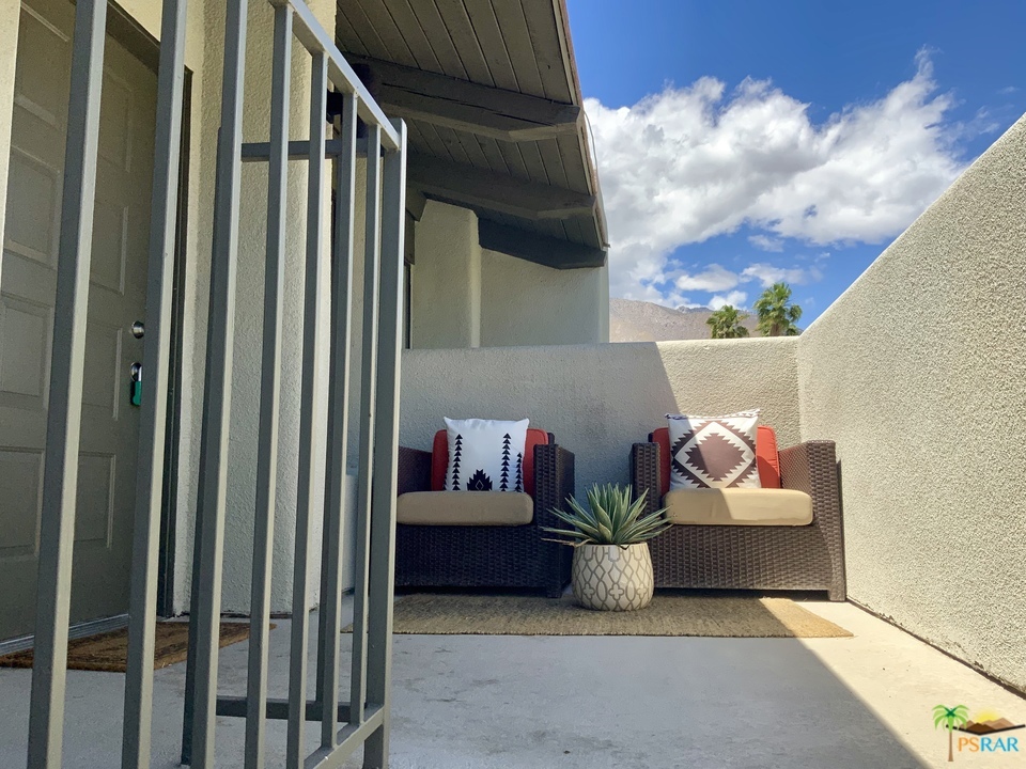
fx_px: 860
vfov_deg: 48.2
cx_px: 513
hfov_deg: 61.7
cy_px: 384
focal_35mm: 29
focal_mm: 3
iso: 16
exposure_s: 1/1342
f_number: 1.8
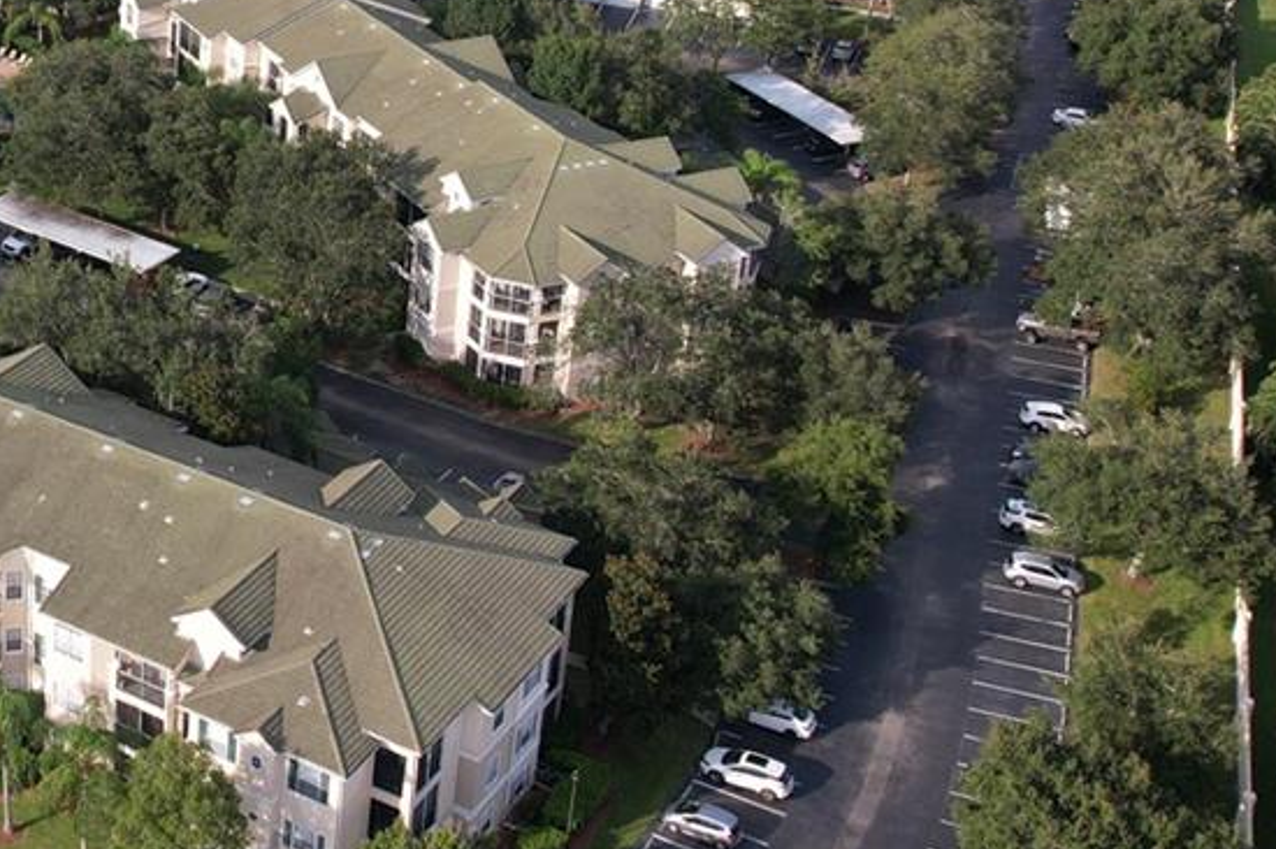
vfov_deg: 20.8
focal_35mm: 64
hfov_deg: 29.2
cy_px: 88
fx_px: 2267
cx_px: -23
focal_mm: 8.38
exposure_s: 1/40
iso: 110
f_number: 2.8
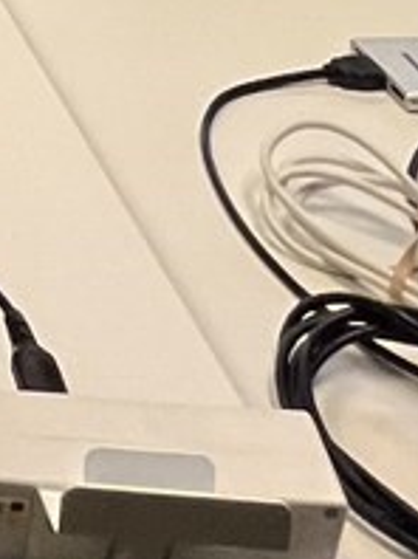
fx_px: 1630
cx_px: -712
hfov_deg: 11.1
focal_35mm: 101
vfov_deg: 10.8
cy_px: -1206
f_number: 1.8
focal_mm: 1.57
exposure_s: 1/120
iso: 160
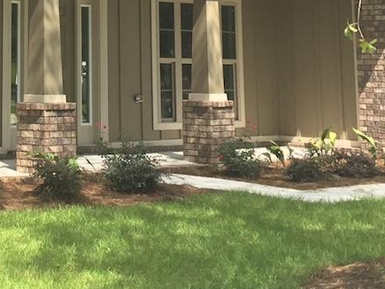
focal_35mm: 96
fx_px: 1067
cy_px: -106
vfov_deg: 14.6
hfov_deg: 19.7
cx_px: -17
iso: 32
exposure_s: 1/1014
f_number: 2.2
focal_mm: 4.15
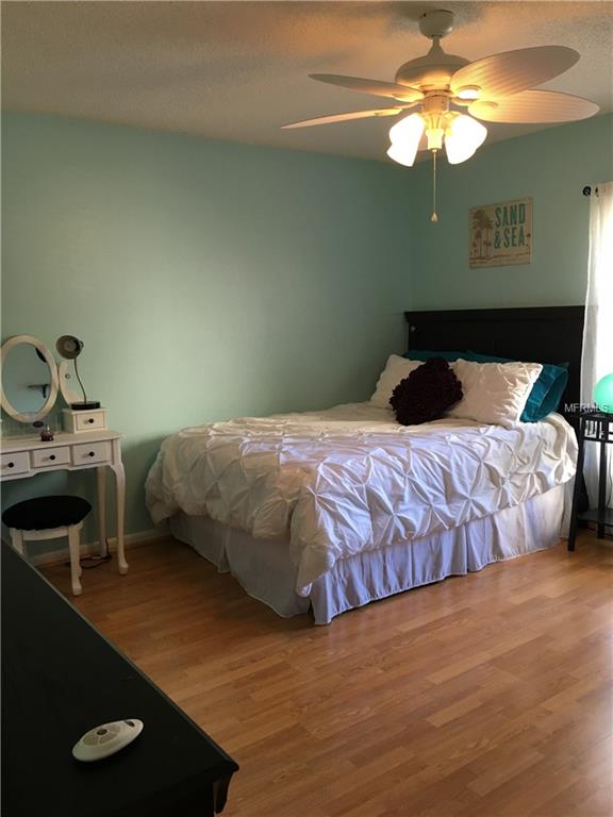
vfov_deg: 61.7
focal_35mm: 29
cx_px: 306
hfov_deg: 48.2
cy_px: 408
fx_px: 685
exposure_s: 1/30
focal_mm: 4.15
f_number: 2.2
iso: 80
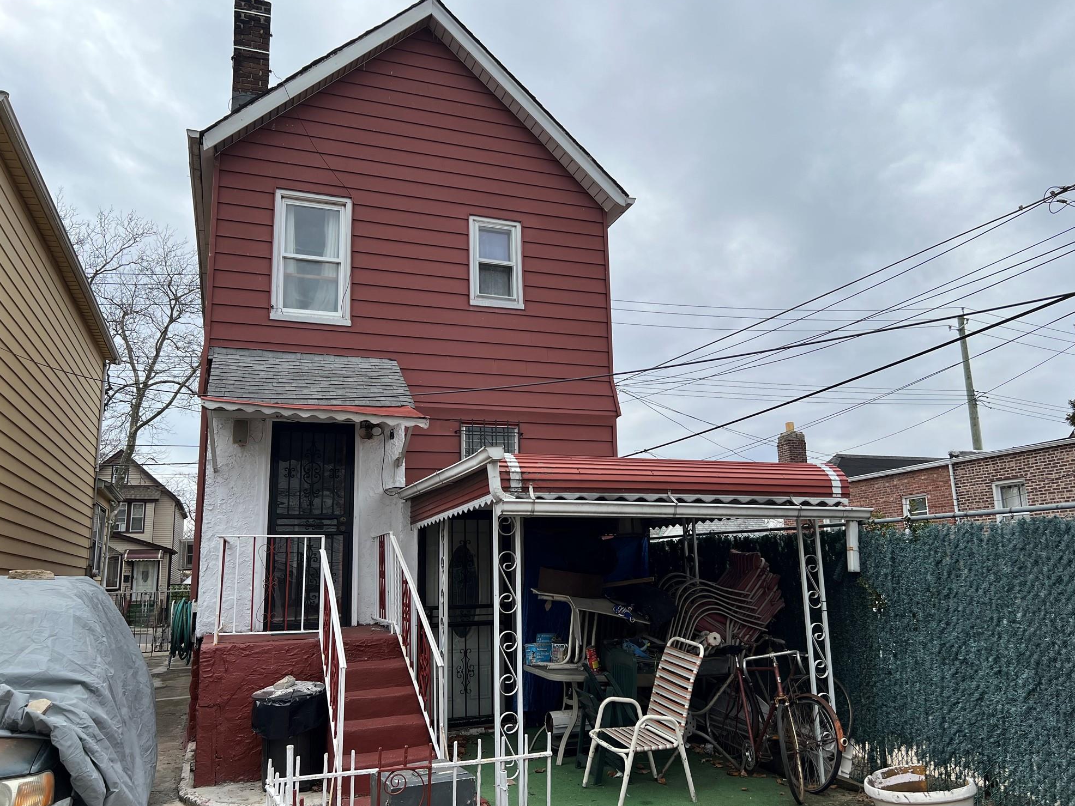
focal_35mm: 27
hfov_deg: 65.3
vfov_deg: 51.3
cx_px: 537
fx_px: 838
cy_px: 413
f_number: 1.5
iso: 50
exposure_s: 1/1808
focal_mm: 5.7
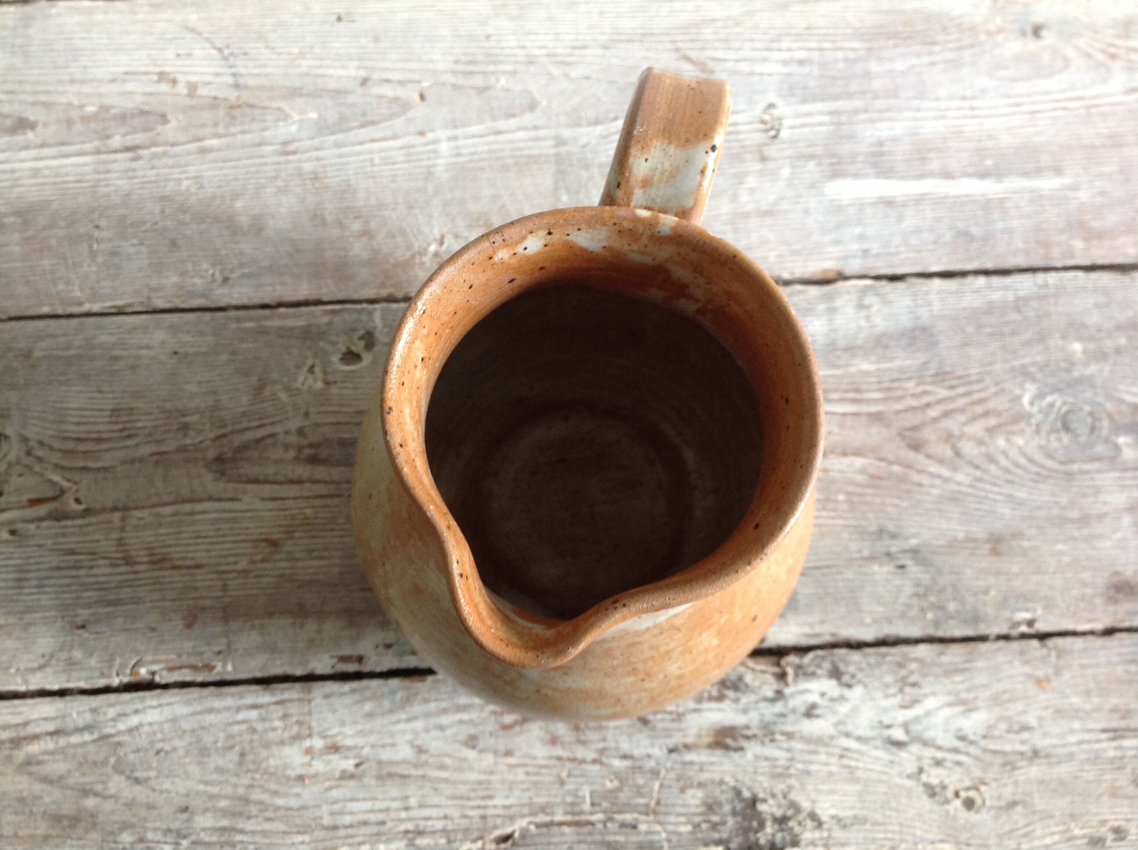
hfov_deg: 52.7
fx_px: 1149
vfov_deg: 40.6
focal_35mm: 35
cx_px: 569
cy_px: 425
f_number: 2.4
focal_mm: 4.28
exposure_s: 1/15
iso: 125
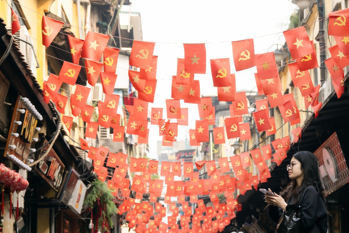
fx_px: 863
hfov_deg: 22.9
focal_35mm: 89
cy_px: 157
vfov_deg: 15.3
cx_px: 186
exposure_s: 1/200
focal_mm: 41
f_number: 3.5
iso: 200
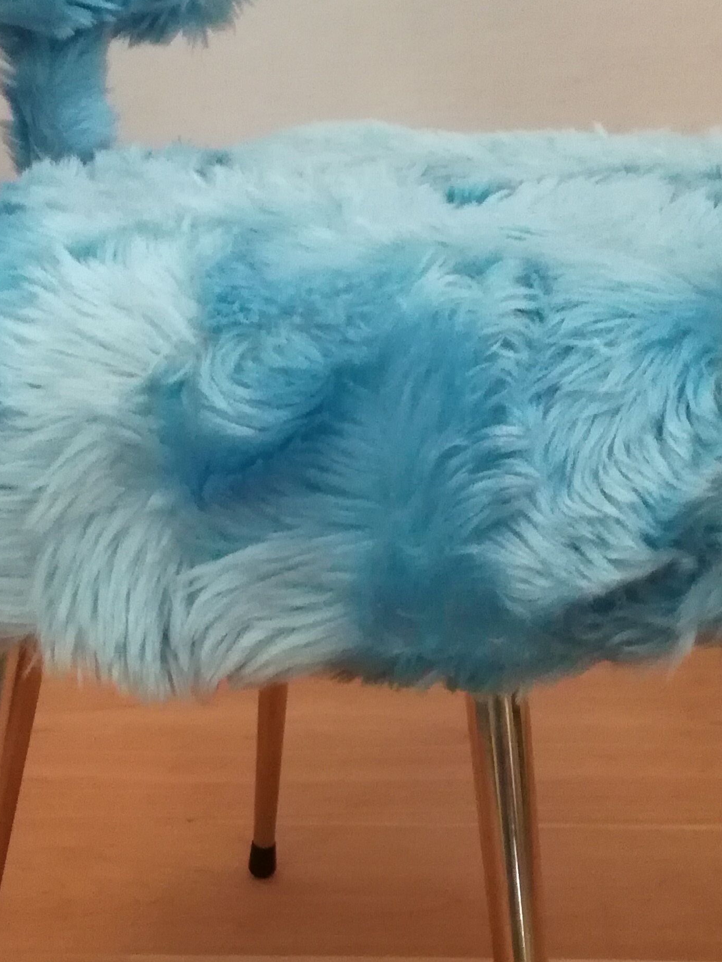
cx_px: 283
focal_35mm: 61
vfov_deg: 31.7
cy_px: 489
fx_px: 1696
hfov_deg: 24.0
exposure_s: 1/17.1
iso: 800
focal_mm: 3.79
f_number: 2
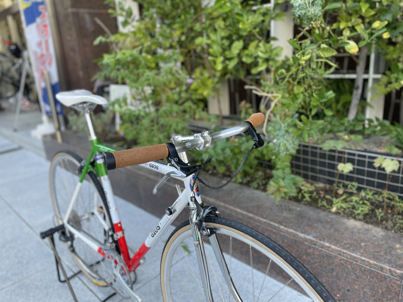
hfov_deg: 67.3
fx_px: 303
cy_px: 151
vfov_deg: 53.1
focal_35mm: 26
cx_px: 202
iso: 40
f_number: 1.6
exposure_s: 1/206
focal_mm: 4.2
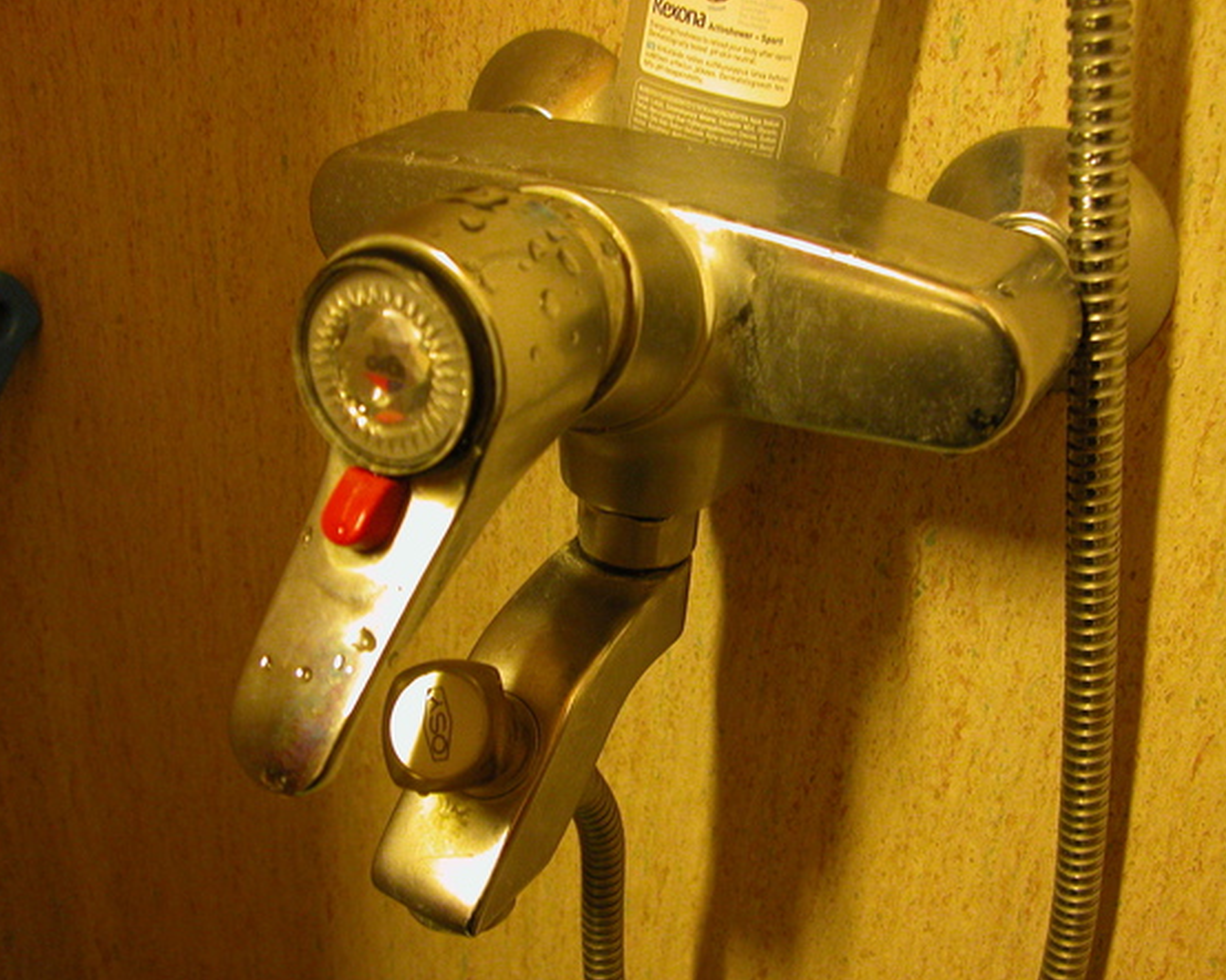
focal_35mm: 37
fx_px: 1342
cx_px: 600
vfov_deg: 40.1
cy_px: 491
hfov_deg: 49.1
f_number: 2.8
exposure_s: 1/3.1
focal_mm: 8.9
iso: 400
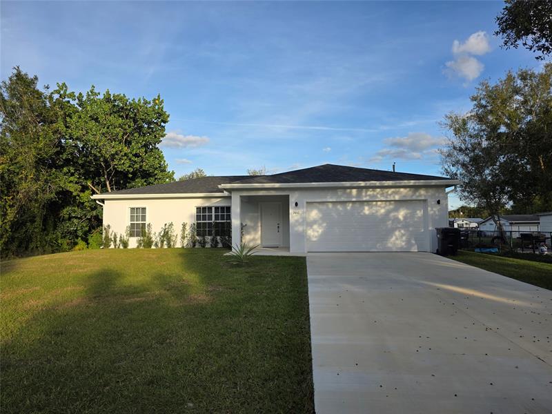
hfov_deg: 73.9
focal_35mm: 23
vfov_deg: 58.9
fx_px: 367
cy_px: 207
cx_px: 276
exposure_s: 1/3075
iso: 80
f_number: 1.7
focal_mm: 6.3
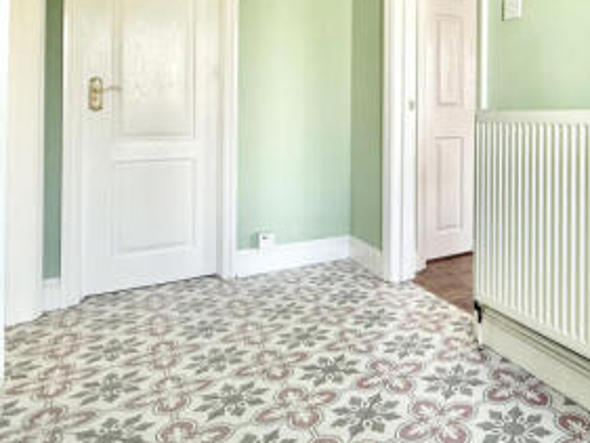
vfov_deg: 46.5
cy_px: 110
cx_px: 476
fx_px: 494
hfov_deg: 56.9
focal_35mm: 29
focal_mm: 2.22
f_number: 2.2
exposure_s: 1/99
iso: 250
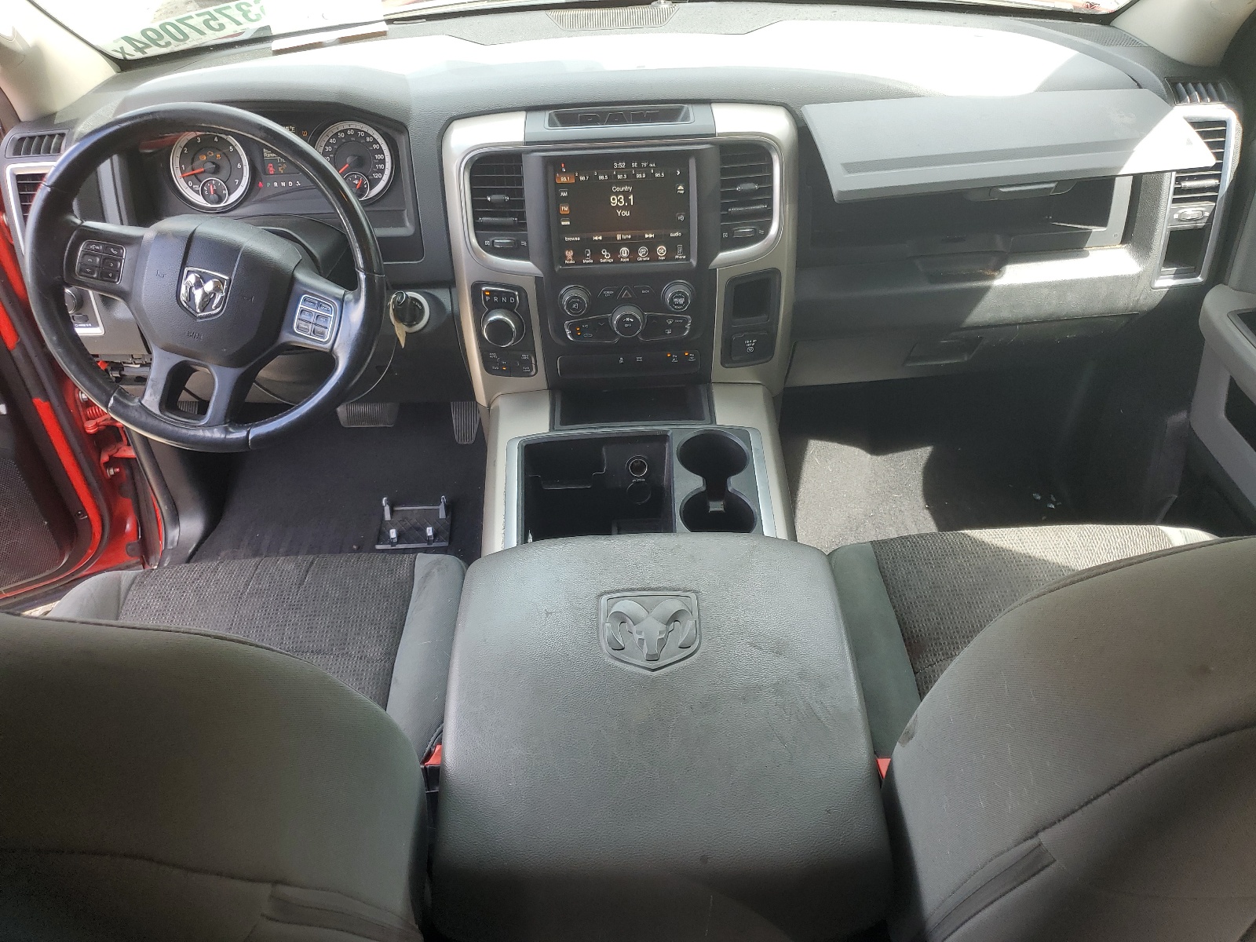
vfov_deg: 53.1
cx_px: 628
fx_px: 943
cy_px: 471
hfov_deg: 67.3
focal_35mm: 26
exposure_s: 1/161
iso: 50
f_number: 1.5
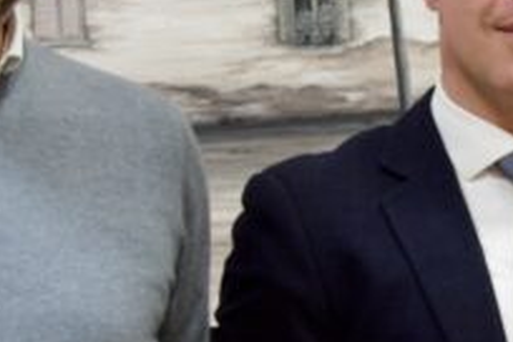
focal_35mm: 204
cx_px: 422
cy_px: 263
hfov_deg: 10.1
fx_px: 2900
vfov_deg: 6.7
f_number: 4
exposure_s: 1/60
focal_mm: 27
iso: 800
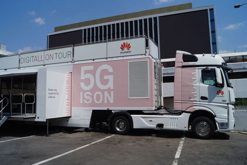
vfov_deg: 46.4
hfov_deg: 65.5
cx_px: 122
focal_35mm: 28
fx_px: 192
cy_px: 81
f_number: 10
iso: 100
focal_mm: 18
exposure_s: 1/400
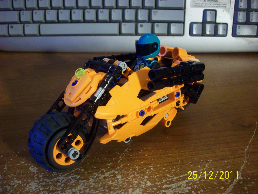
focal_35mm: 37
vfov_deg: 38.7
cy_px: 97
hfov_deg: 50.1
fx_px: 276
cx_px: 129
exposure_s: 1/10.3
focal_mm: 6.2
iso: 160
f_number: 2.8
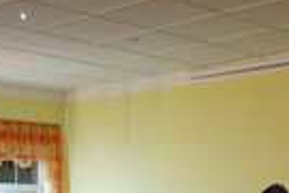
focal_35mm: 98
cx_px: 122
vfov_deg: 13.3
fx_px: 787
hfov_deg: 20.8
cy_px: 274
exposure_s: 1/100
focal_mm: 22
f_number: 4
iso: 3200
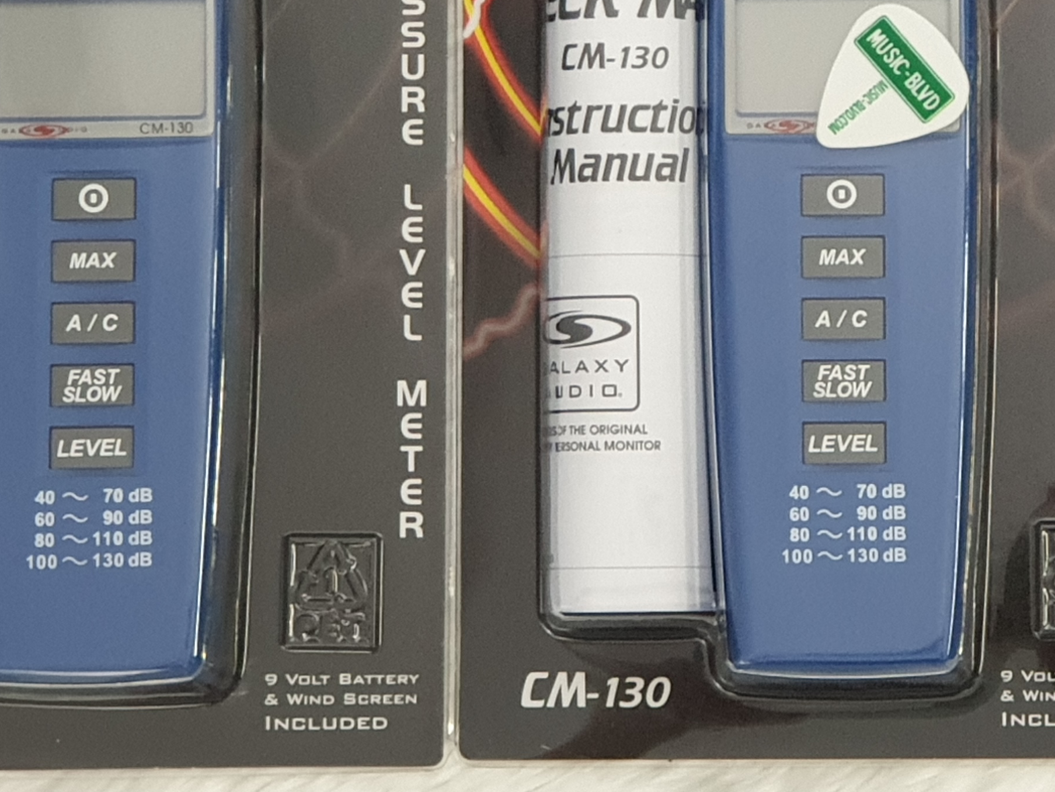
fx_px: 3536
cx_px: 829
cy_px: -29
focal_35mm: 116
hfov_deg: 16.9
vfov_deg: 12.6
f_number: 2.4
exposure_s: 1/25
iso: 200
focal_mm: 6
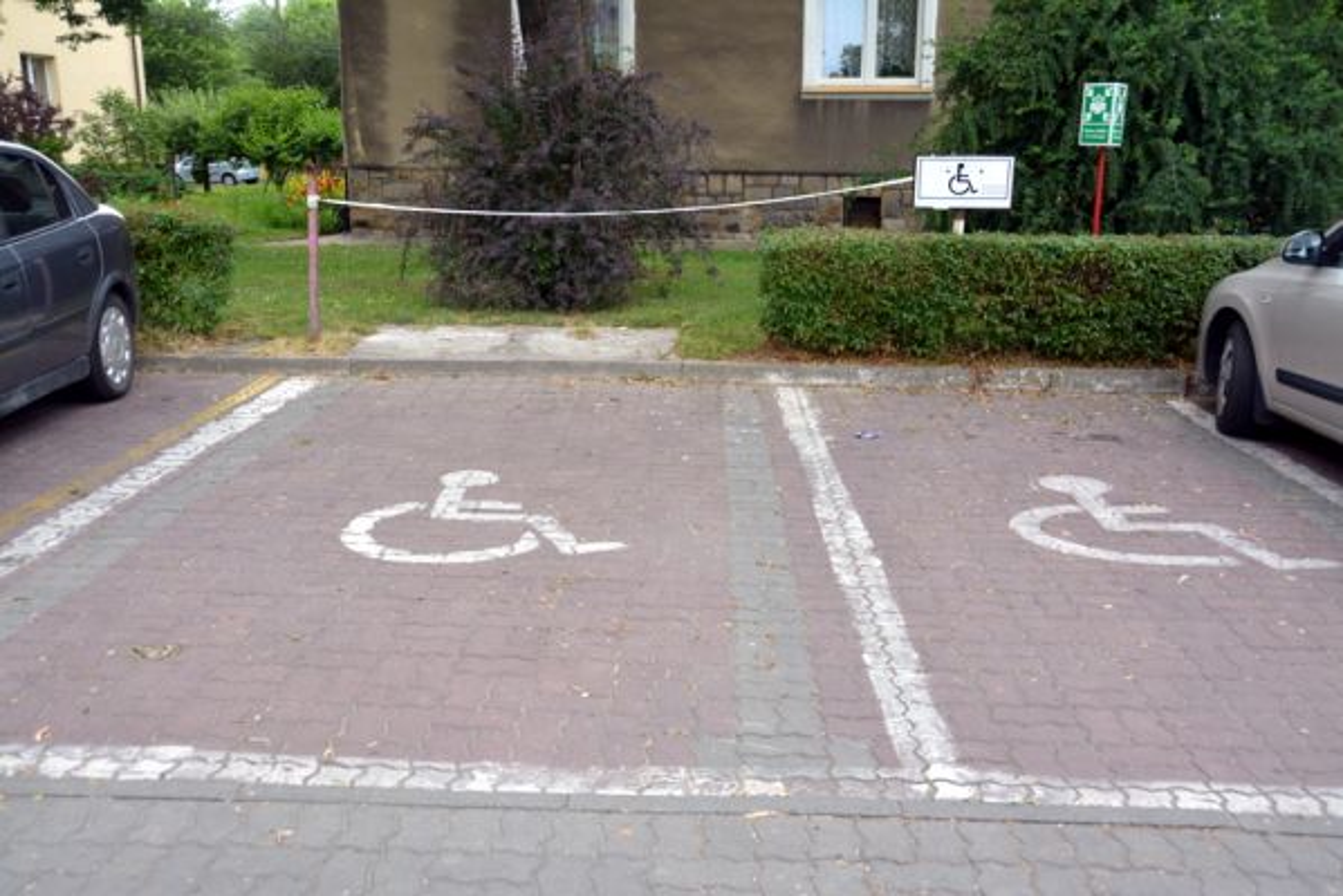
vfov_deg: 40.0
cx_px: 672
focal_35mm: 33
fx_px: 1232
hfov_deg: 57.2
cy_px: 448
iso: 200
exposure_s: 1/125
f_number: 5.6
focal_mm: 22
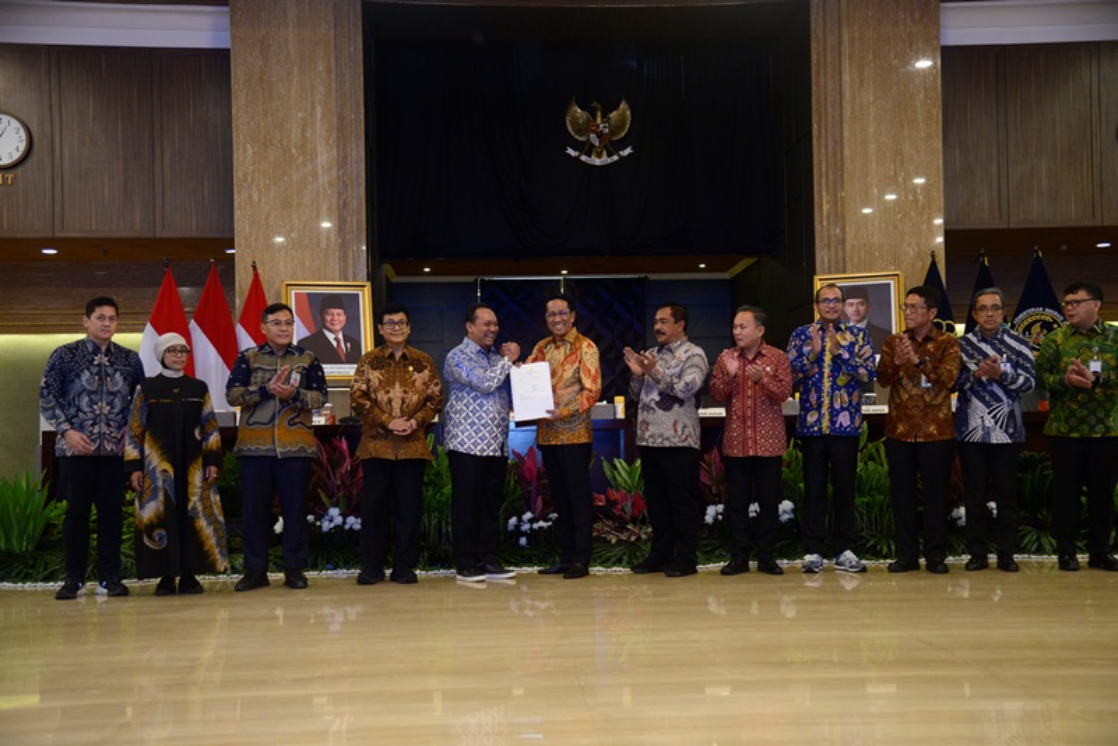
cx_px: 559
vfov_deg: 35.1
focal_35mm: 38
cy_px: 373
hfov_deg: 50.7
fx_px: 1180
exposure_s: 1/80
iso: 3200
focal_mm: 38
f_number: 4
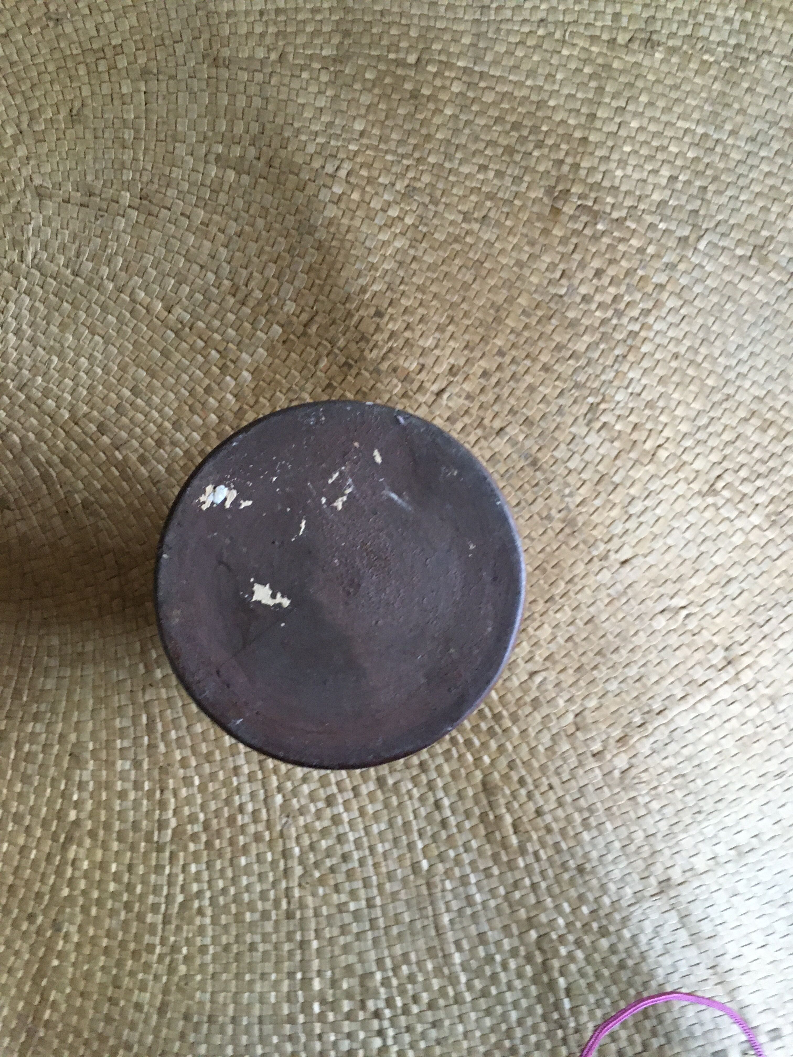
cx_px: 396
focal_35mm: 29
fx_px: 886
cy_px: 528
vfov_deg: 61.7
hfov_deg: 48.2
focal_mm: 4.15
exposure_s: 1/25
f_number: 2.2
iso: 200
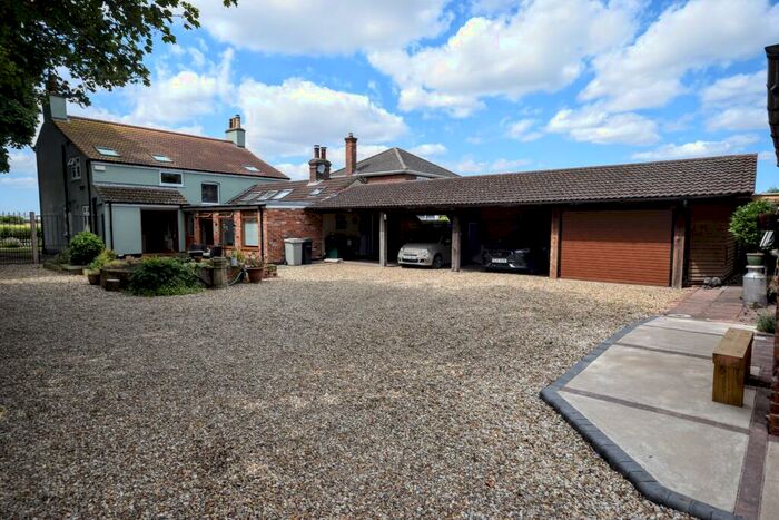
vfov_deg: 63.2
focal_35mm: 20
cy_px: 260
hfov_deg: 85.4
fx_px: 422
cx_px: 390
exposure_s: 1/160
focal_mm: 13
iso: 100
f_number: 8
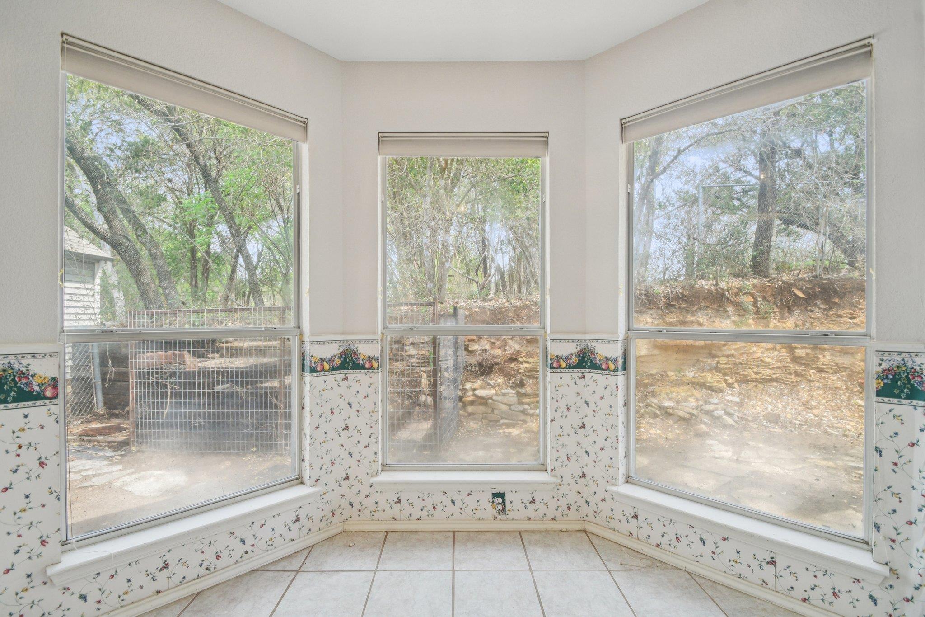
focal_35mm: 15
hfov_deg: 100.4
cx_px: 462
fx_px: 385
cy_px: 308
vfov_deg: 77.3
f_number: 8
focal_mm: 10
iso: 400
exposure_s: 1/50
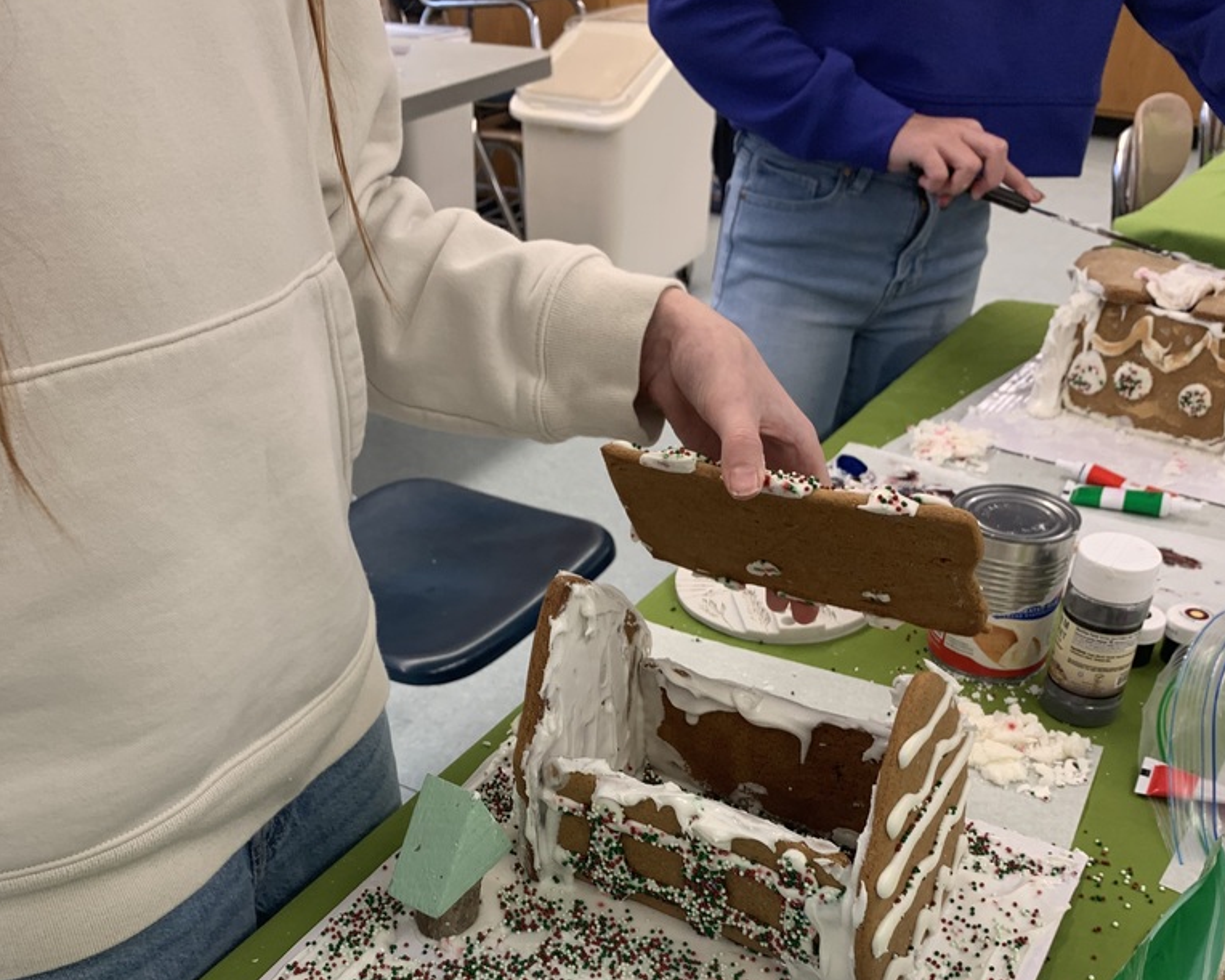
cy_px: 739
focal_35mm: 34
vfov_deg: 42.0
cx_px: 614
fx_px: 1233
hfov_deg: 52.8
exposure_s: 1/60
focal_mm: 4.25
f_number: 1.8
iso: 50
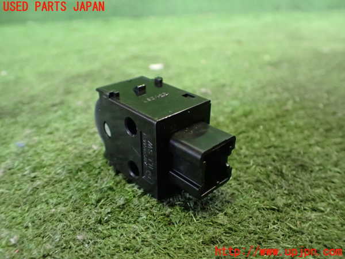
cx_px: 172
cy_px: 130
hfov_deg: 60.0
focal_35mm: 30
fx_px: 299
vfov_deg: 46.8
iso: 1250
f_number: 2.3
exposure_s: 1/30
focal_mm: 5.4
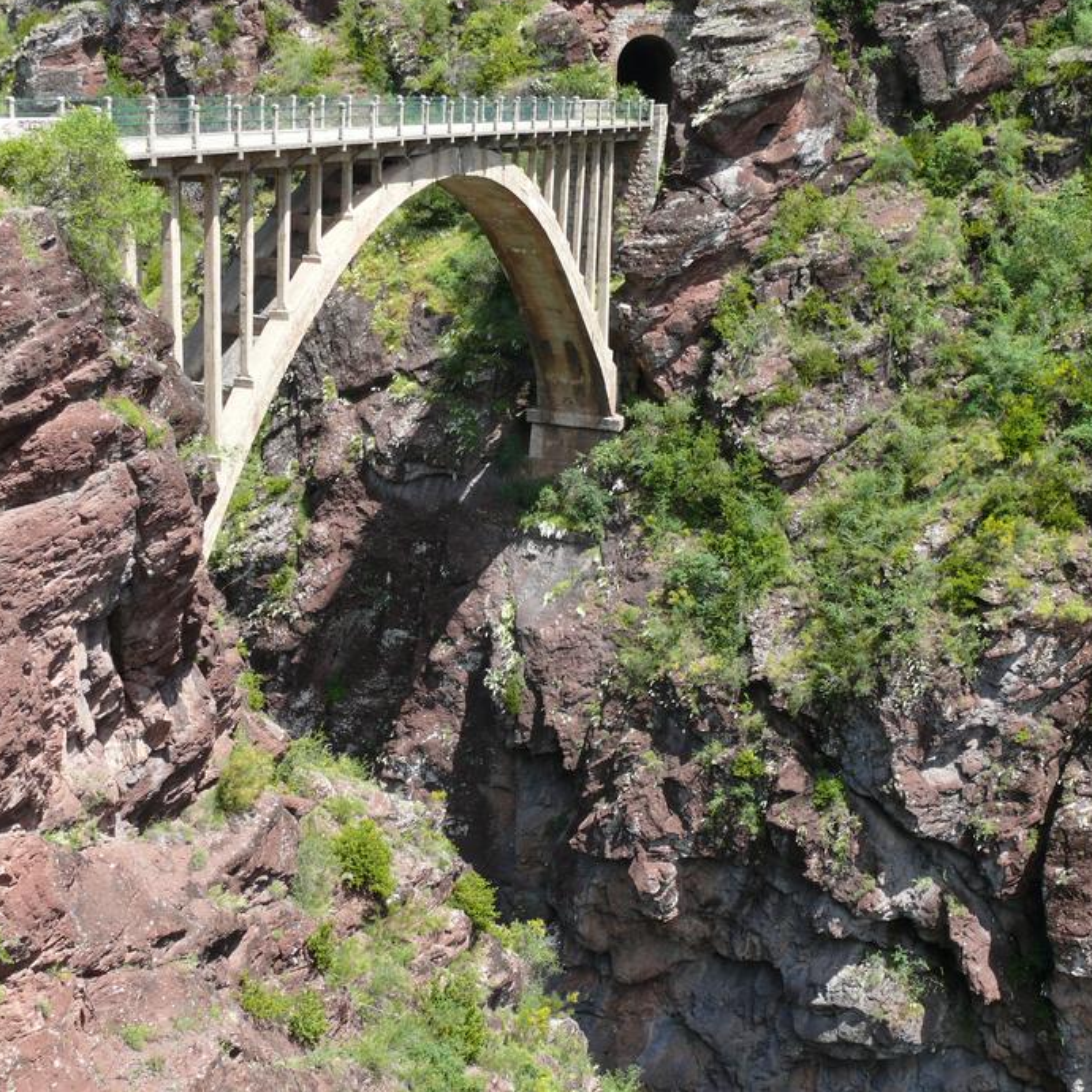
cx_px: 549
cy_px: 667
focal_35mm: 55
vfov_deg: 31.0
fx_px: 1963
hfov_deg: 31.1
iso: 100
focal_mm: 9.7
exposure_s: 1/250
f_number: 5
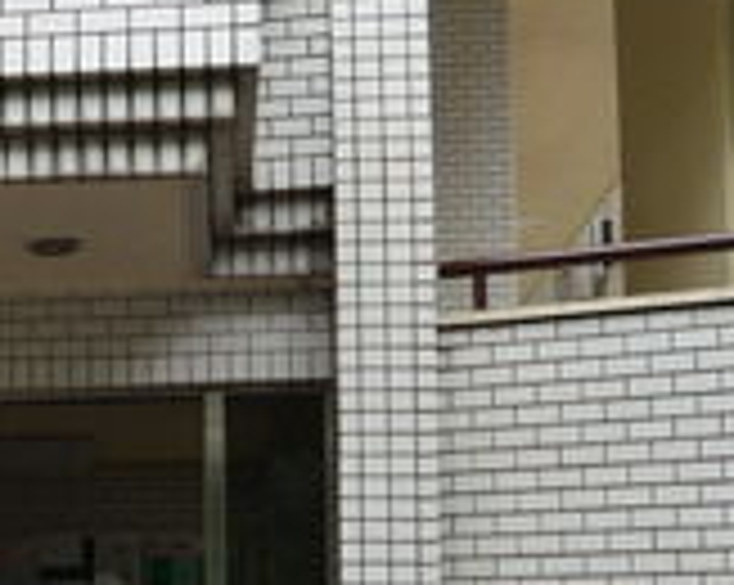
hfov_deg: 21.7
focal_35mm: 83
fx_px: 1801
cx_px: -104
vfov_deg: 18.3
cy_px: 479
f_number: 10
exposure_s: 1/40
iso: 400
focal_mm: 24
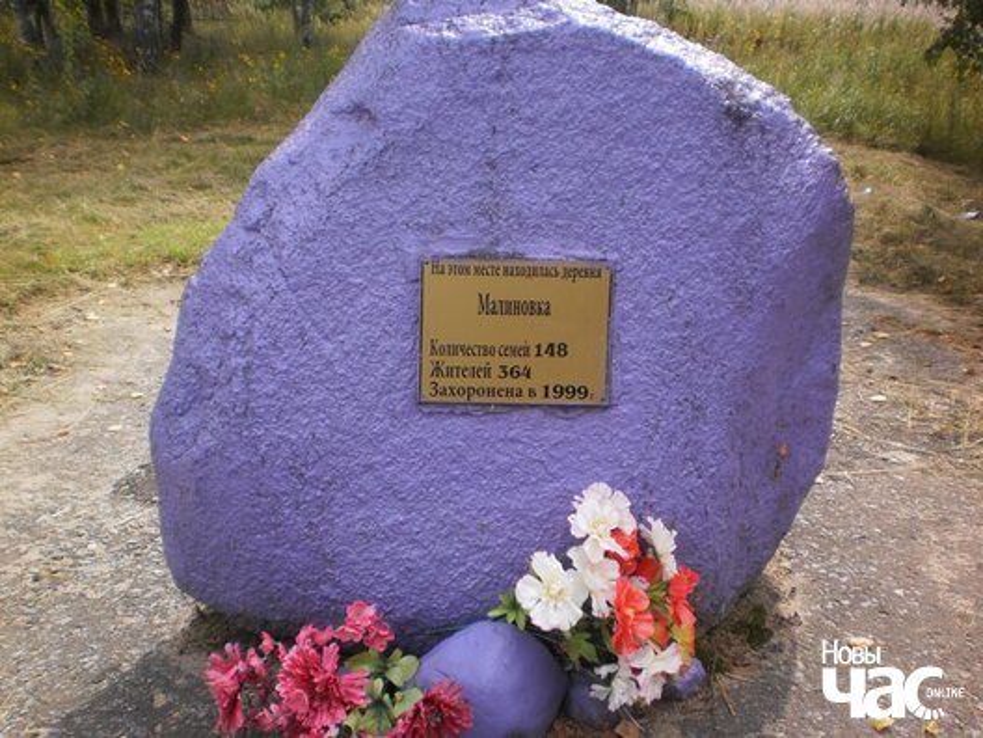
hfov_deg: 51.4
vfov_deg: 39.7
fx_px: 1022
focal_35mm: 36
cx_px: 492
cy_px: 369
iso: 100
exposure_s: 1/400
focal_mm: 6.3
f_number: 3.1
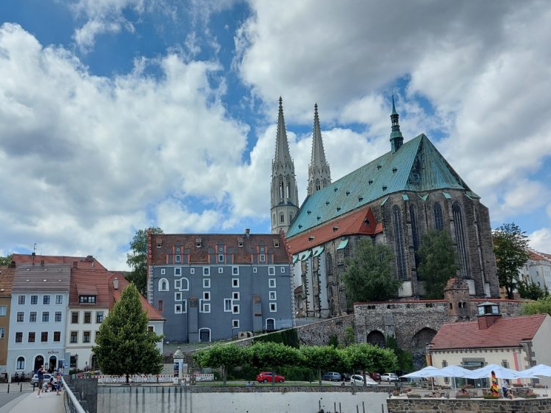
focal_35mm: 33
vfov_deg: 42.9
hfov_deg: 55.1
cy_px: 230
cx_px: 234
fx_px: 525
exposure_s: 1/1227
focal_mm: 5.23
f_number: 1.8
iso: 32
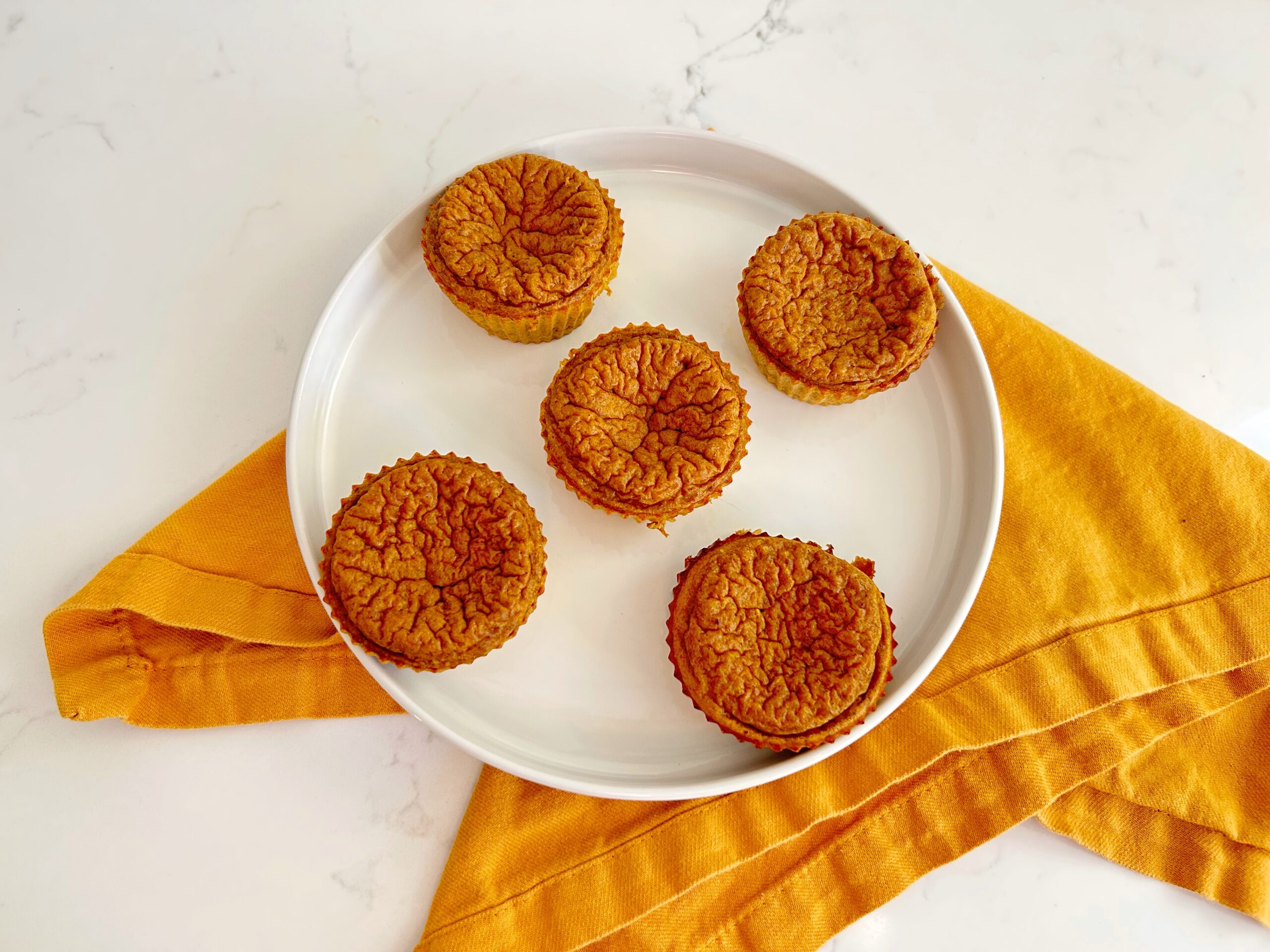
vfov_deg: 53.1
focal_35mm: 26
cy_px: 476
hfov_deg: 67.3
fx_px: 954
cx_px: 635
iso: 160
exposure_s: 1/60
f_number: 1.5
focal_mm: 5.7
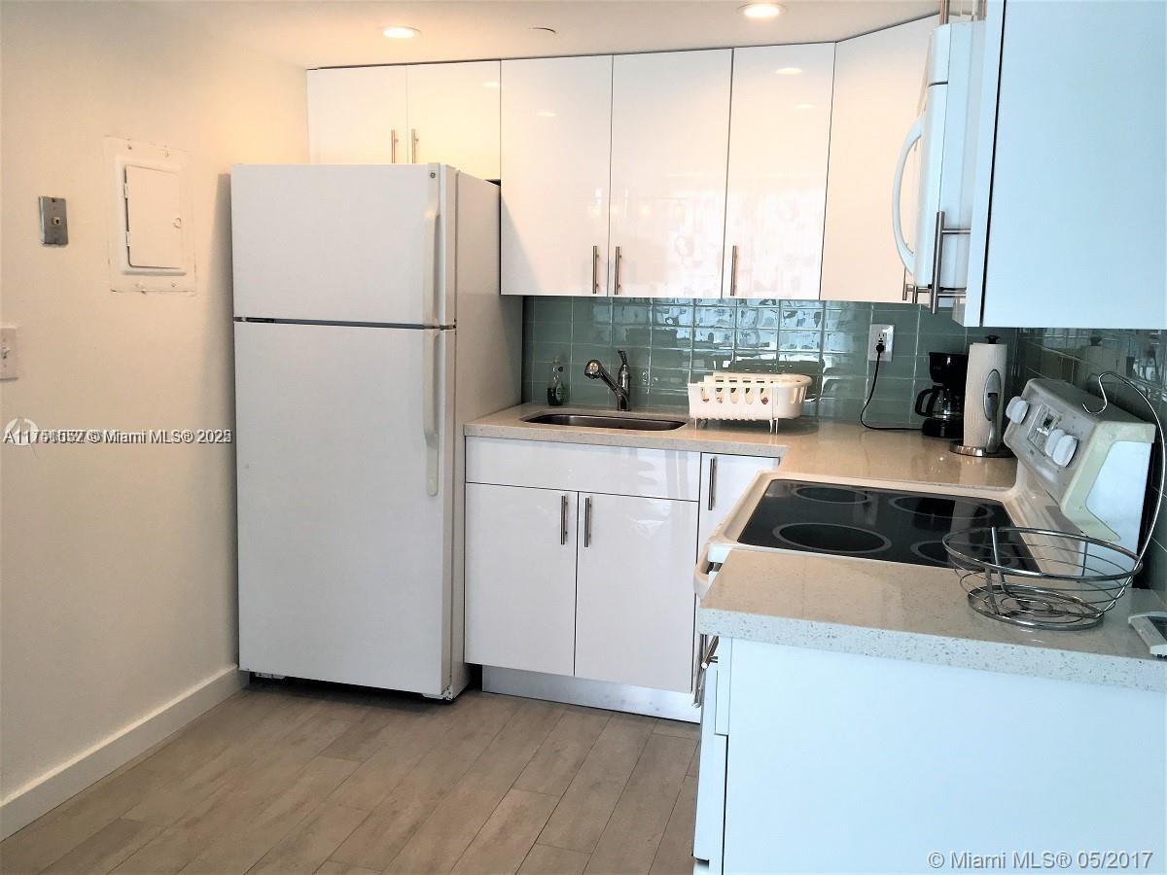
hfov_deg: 61.7
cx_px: 584
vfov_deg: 48.2
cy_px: 438
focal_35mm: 29
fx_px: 978
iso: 40
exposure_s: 1/120
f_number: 2.2
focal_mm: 4.15
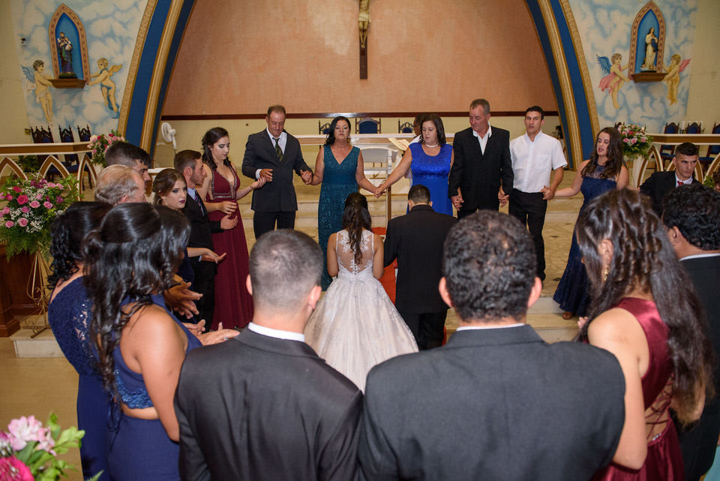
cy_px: 240
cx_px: 360
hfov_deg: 73.7
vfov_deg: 53.2
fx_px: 480
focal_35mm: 24
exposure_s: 1/80
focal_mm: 24
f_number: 3.5
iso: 3200
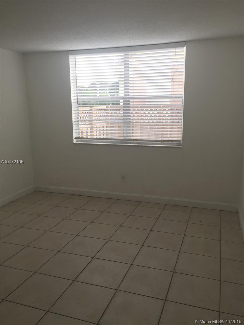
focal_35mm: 29
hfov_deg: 48.2
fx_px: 273
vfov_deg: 61.7
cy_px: 162
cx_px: 122
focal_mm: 4.15
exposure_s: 1/60
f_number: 2.2
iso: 40
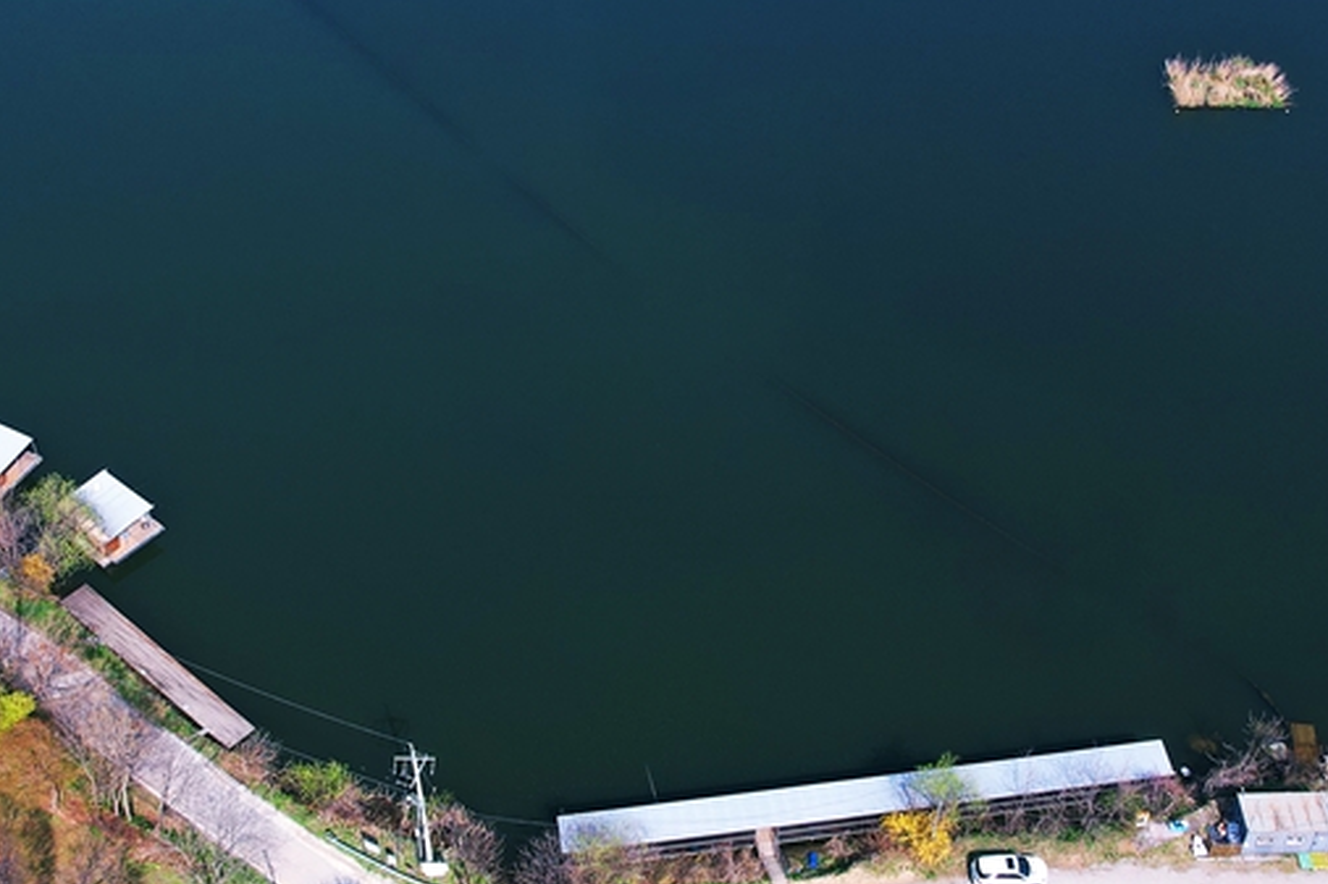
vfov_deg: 26.9
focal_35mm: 50
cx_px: 635
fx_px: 1844
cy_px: 379
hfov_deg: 39.6
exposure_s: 1/1250
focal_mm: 8.38
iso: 120
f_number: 2.8
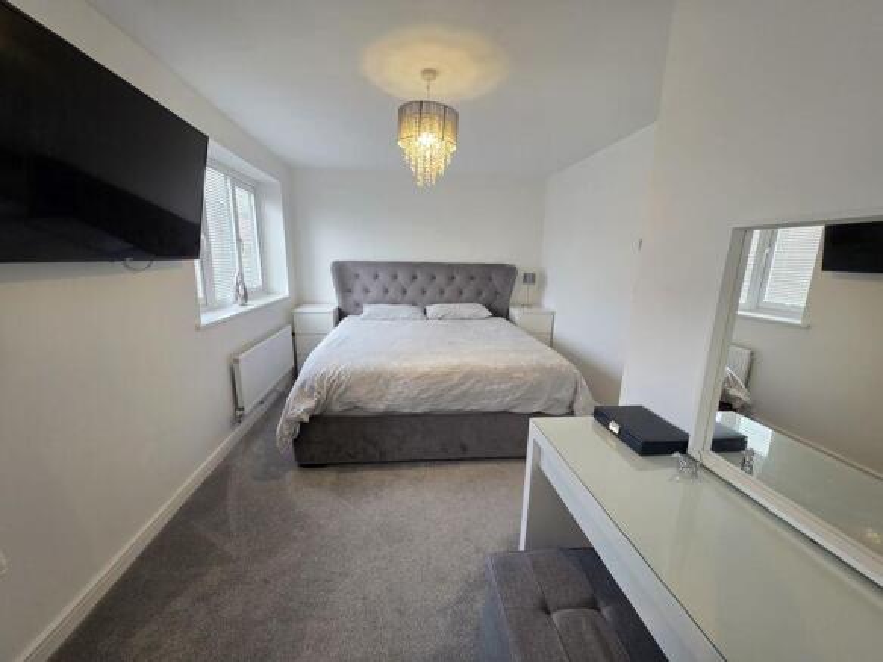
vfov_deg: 89.9
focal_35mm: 13
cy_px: 331
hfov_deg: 106.2
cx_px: 442
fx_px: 332
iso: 160
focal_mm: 2.2
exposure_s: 1/100
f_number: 1.9
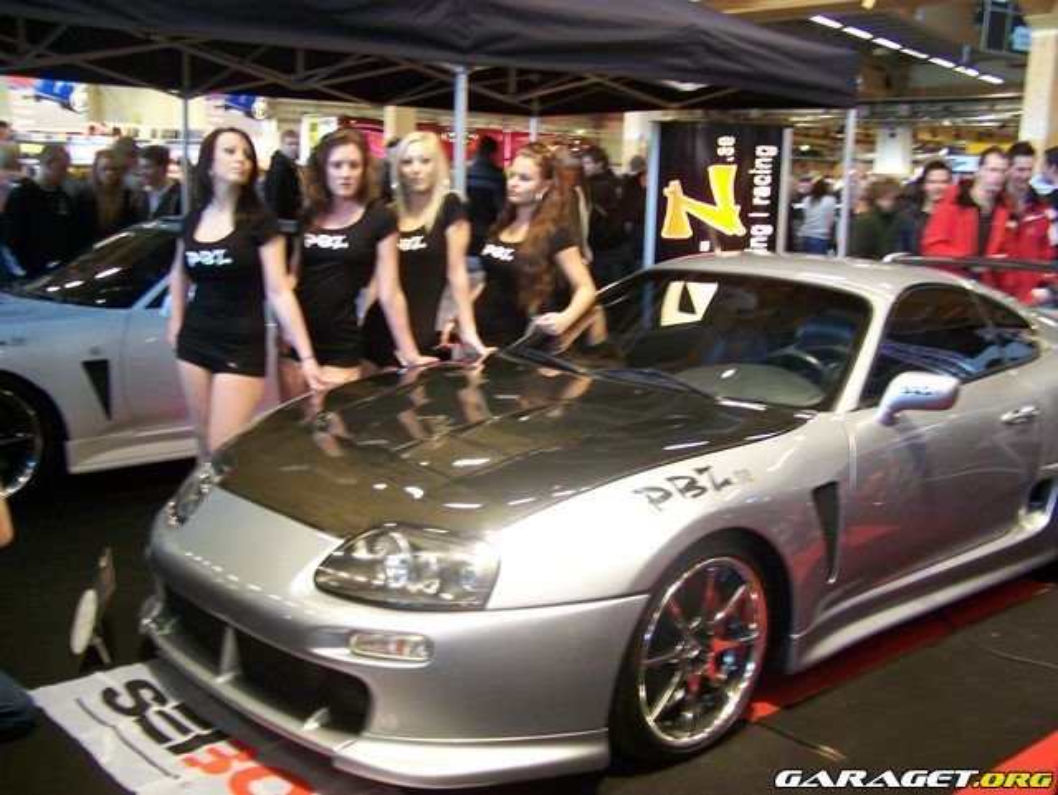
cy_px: 398
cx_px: 529
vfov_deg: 37.8
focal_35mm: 38
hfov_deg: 48.9
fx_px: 1162
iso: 160
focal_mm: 6.3
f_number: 2.8
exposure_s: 1/15
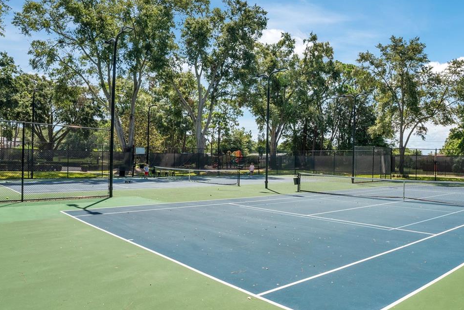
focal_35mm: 27
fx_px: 348
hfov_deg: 66.0
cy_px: 163
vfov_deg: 47.9
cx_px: 301
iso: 100
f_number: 10
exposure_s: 1/160
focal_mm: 16
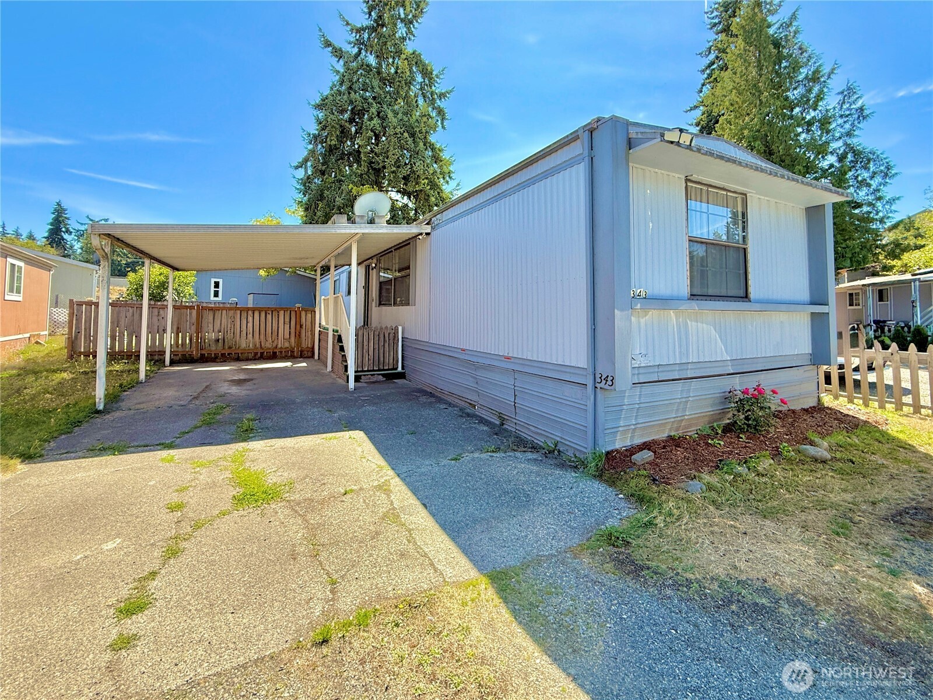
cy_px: 350
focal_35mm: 14
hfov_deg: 102.1
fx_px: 377
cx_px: 466
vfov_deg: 85.7
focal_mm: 2.22
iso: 64
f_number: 2.2
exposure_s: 1/545
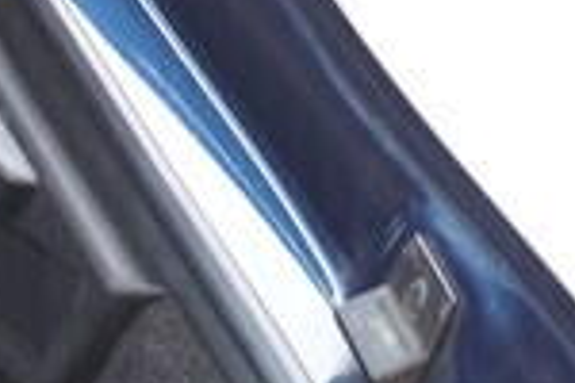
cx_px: -1227
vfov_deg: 5.6
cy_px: 335
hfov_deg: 7.3
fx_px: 3929
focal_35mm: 246
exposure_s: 1/40
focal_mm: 24
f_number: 2.8
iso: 500
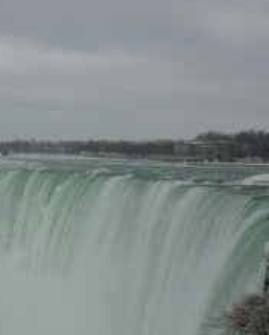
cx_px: 20
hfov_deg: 23.2
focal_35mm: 64
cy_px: 240
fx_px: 636
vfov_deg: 29.2
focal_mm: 5.5
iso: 80
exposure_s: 1/400
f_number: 2.8
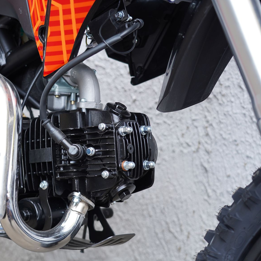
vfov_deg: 25.7
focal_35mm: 67
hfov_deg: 25.3
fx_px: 572
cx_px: 57
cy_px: 131
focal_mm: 46
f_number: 4
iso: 160
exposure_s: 1/60
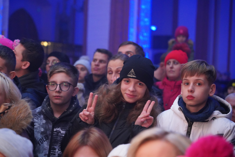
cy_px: 78
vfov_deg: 15.4
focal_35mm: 89
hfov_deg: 22.9
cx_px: 118
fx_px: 581
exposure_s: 1/60
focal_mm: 89
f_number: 4
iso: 12800
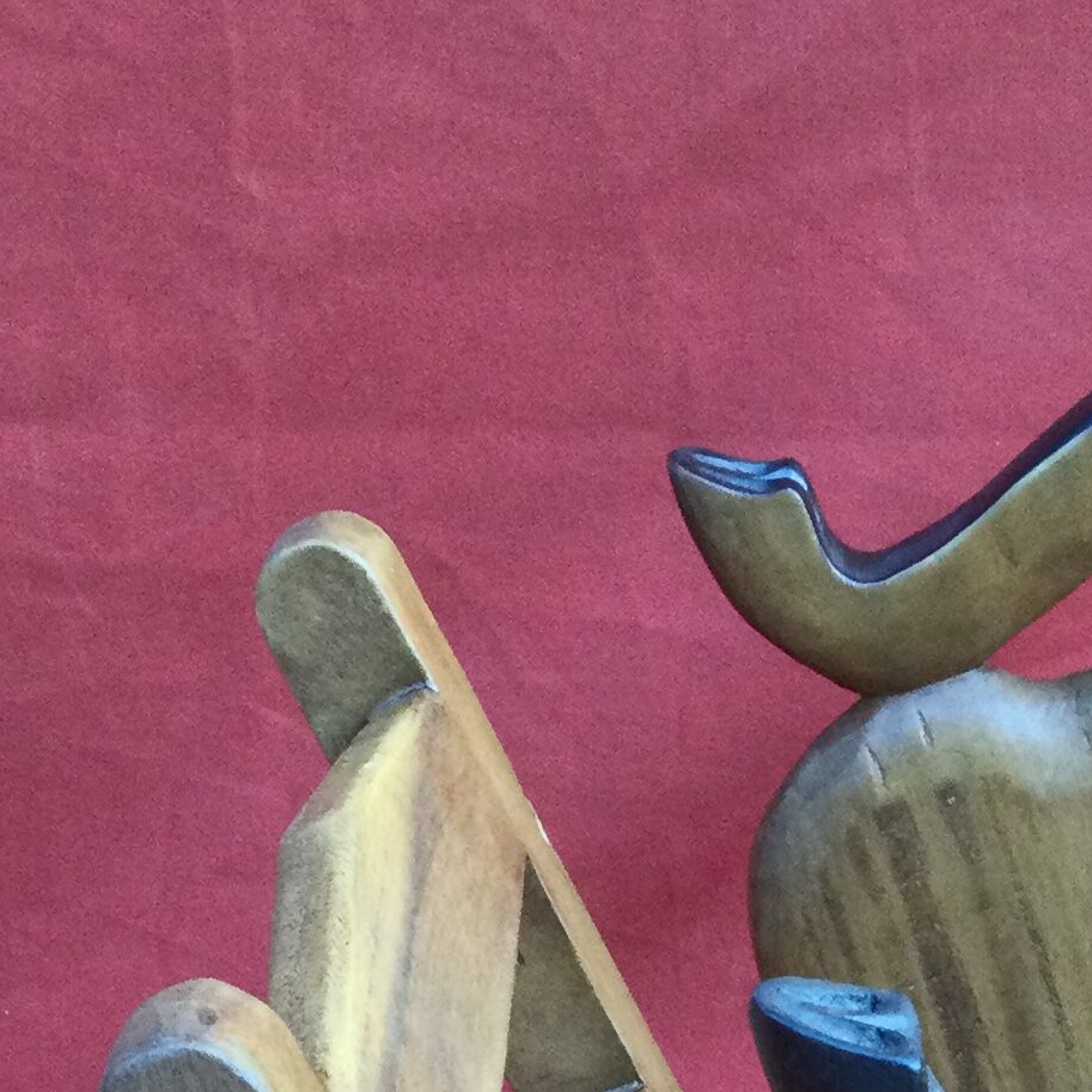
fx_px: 3498
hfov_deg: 17.2
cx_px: 1176
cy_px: 1745
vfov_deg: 15.9
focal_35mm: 98
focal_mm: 3.3
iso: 64
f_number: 2.4
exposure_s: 1/33
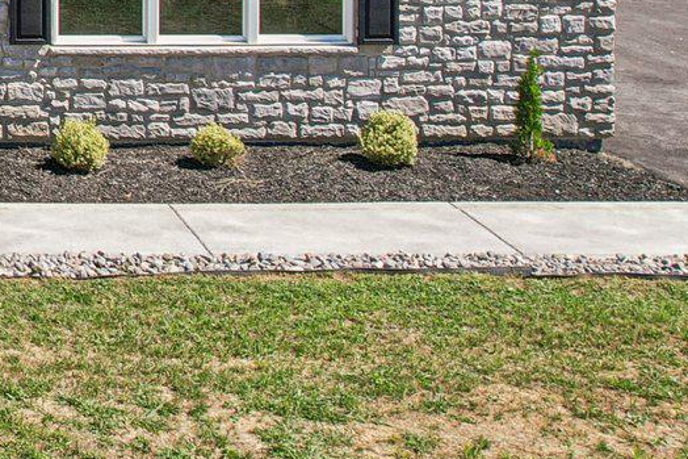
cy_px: -290
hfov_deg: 19.8
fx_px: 1643
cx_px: -407
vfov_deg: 14.5
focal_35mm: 86
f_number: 2.8
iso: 110
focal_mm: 8.38
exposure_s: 1/1250
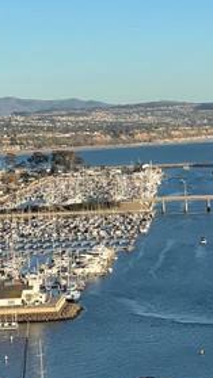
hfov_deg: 9.2
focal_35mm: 130
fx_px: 1305
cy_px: 160
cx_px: 248
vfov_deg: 16.5
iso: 25
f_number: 2
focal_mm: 6
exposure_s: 1/1229
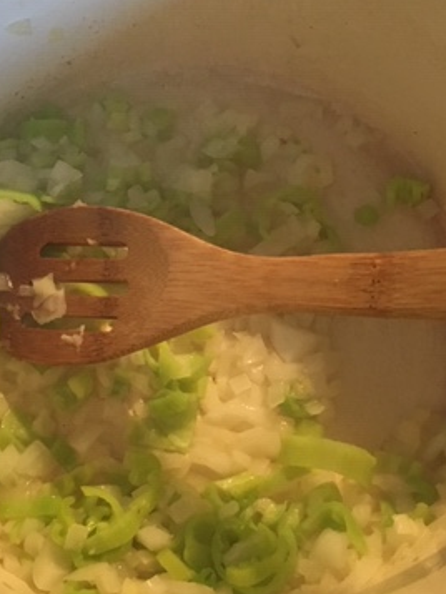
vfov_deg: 36.8
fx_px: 893
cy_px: 270
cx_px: 195
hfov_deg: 28.0
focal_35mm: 52
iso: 250
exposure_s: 1/30
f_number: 2.2
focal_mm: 4.15
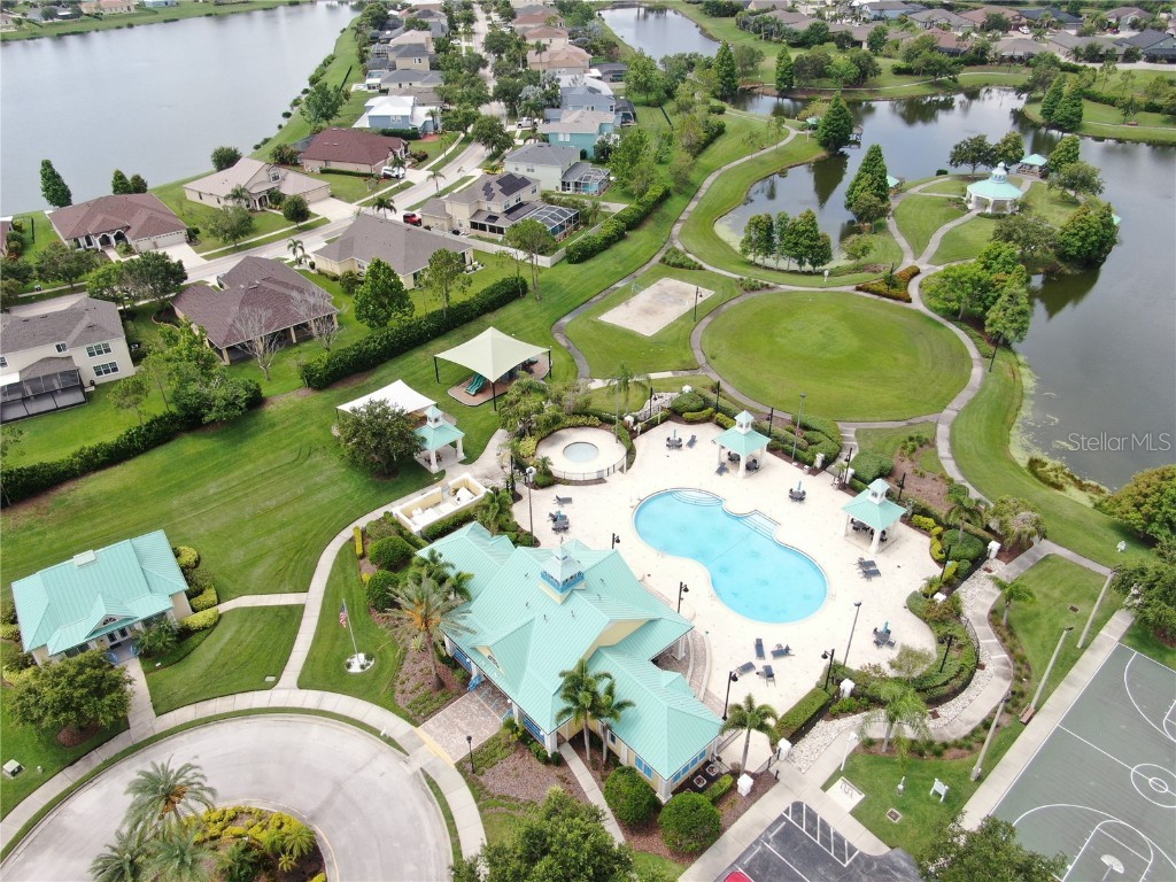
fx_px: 815
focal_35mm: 24
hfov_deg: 71.6
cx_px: 588
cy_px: 441
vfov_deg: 56.8
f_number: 2.8
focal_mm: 4.39
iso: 100
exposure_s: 1/640
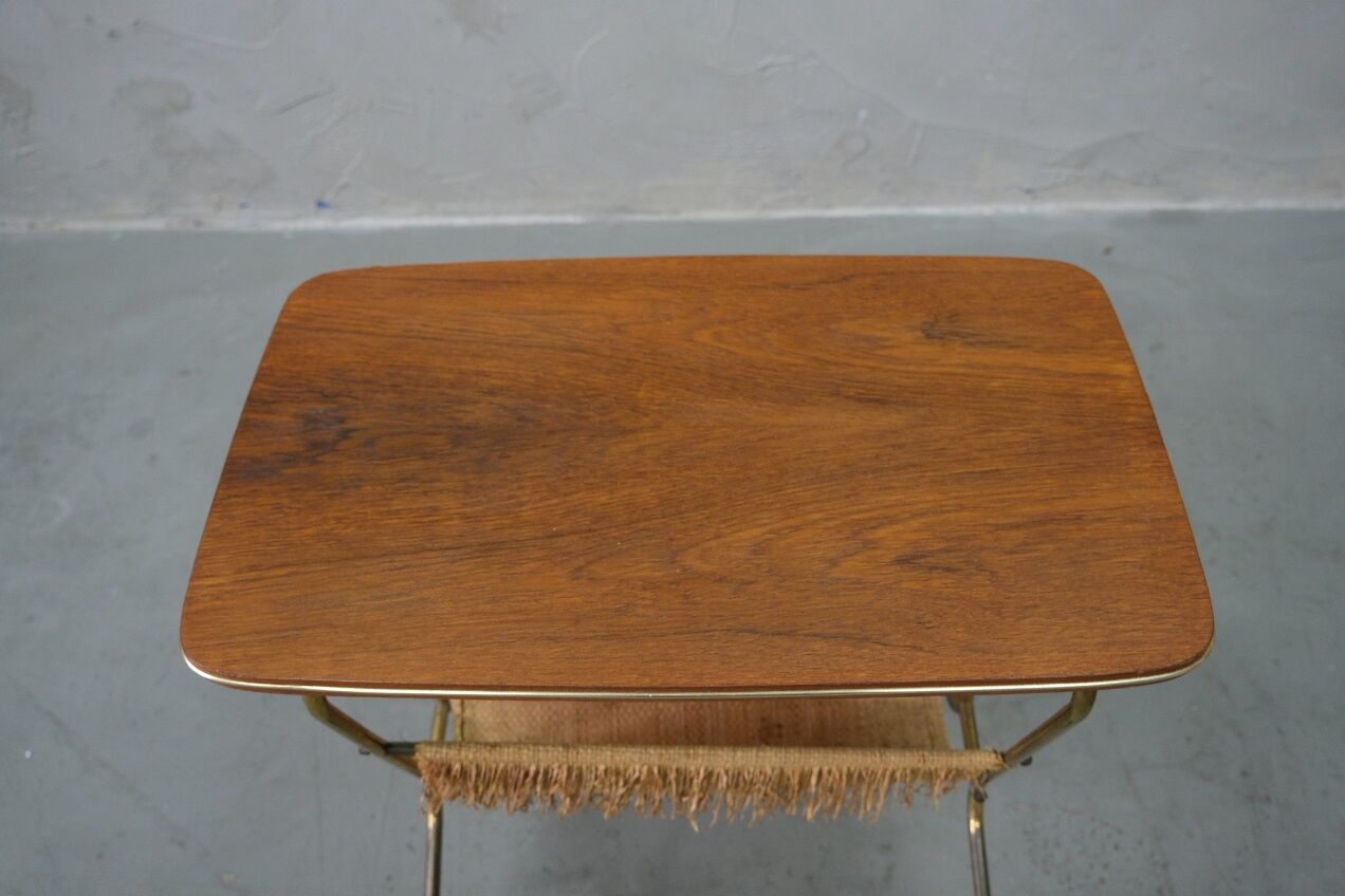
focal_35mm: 32
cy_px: 448
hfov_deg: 58.7
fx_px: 1195
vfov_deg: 41.1
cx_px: 672
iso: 1250
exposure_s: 1/30
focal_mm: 21.2
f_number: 4
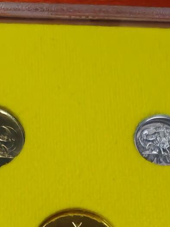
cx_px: 84
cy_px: 353
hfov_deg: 16.6
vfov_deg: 19.0
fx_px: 583
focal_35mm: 89
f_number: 2.2
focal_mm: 1.96
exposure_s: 1/50
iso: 64
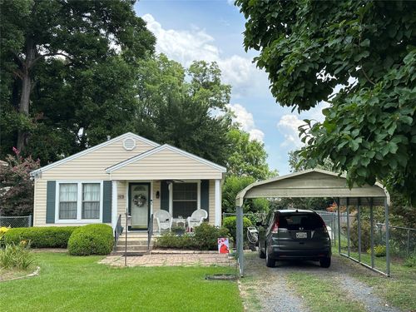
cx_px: 208
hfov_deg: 39.7
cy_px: 156
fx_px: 577
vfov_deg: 30.3
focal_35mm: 48
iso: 64
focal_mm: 6.86
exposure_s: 1/2114
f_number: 1.78
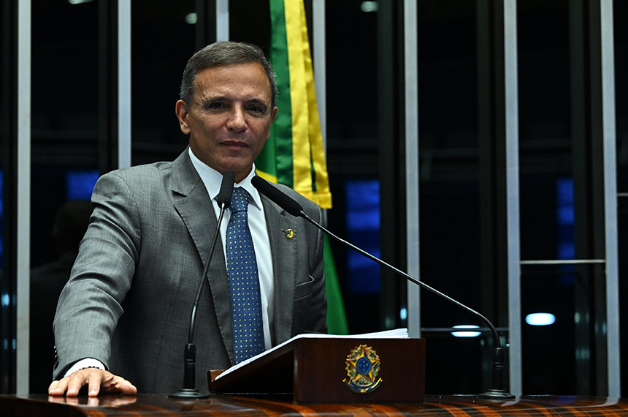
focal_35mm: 110
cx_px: 314
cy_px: 208
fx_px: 1915
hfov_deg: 18.6
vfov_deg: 12.4
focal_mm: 110
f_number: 5
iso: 4000
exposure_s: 1/100
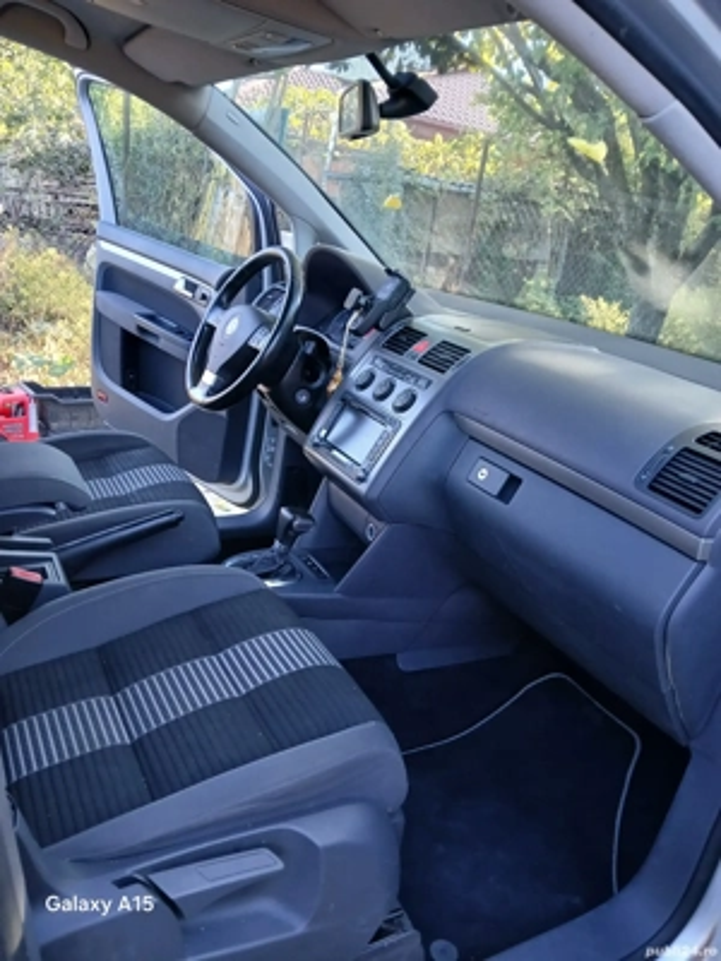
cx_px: 360
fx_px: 722
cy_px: 480
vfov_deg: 67.3
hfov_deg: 53.1
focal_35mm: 26
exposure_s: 1/50
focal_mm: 3.98
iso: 80
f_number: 1.8
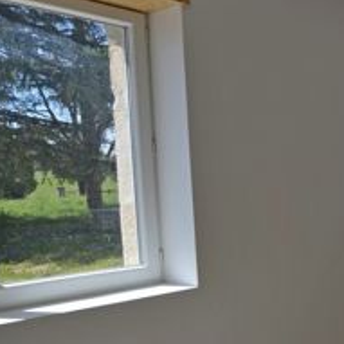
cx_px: 455
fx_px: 528
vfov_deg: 35.6
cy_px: 234
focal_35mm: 47
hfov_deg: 28.9
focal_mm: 10
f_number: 7.1
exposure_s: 1/200
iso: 100
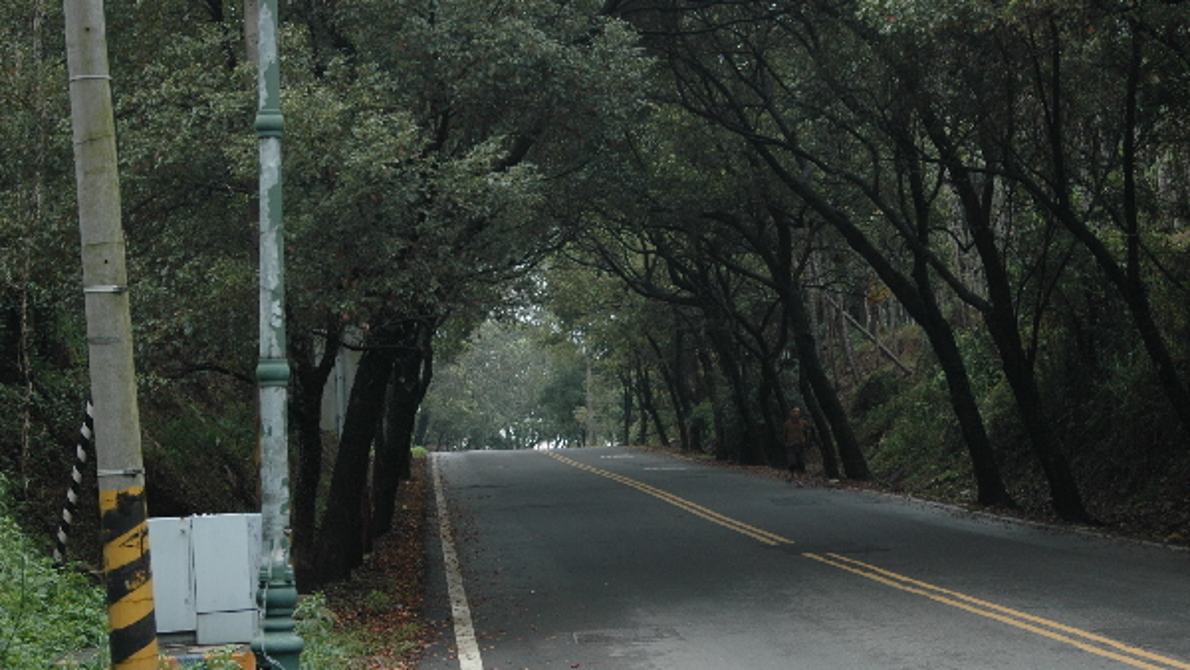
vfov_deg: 13.9
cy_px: 304
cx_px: 611
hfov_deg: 24.4
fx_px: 2746
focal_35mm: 87
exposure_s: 1/80
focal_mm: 52
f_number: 5.6
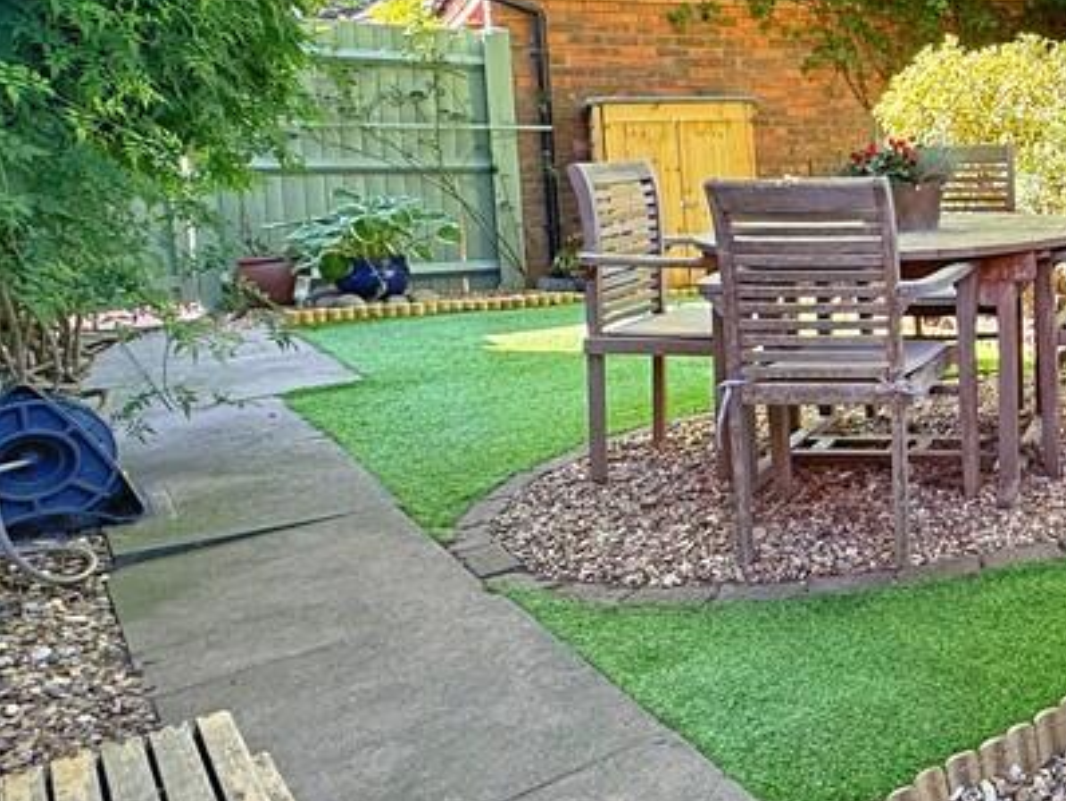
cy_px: 214
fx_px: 1109
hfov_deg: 40.5
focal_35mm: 36
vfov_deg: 38.8
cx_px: 1195
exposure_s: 1/99
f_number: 2.2
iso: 40
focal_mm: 2.22
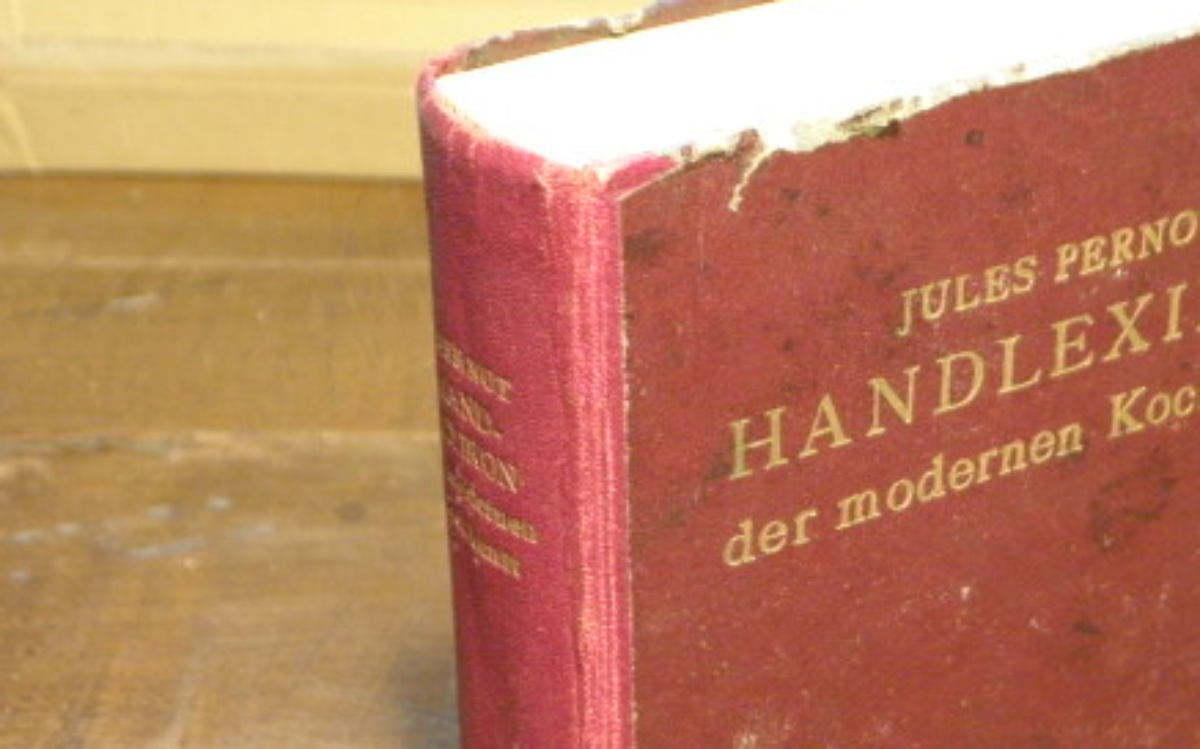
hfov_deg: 27.9
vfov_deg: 17.7
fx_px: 2387
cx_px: 862
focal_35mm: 73
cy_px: 562
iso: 400
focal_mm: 8.6
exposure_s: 1/4
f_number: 3.9
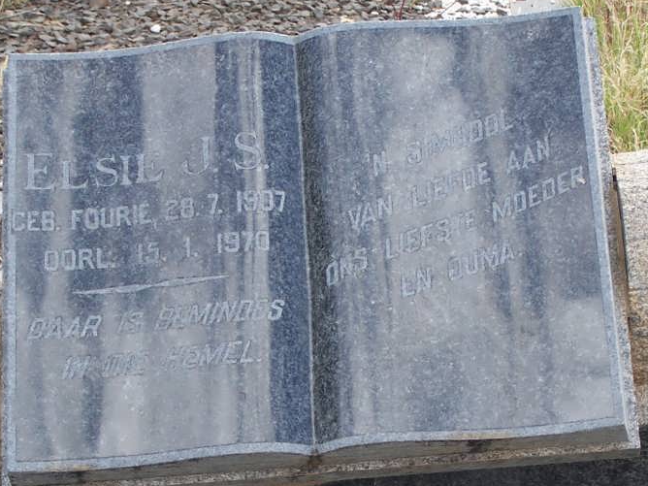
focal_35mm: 124
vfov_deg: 11.9
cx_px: 407
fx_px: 2321
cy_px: 381
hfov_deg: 15.9
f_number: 3.2
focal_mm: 11.5
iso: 80
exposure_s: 1/250
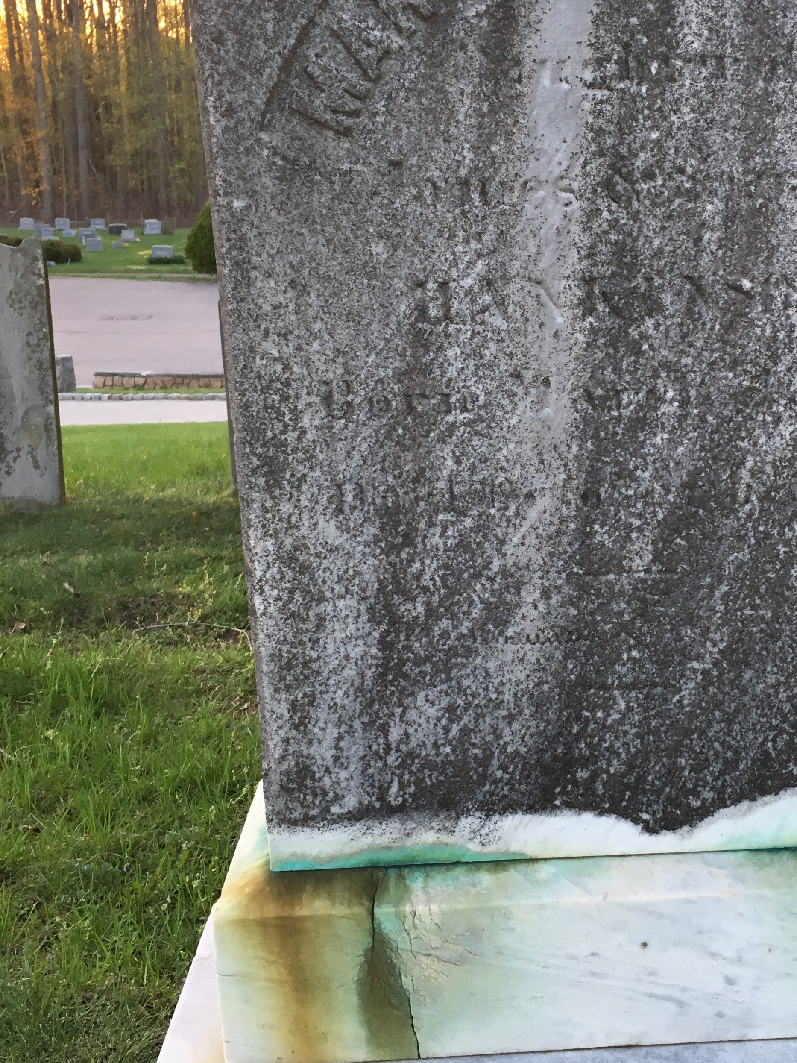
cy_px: 461
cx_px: 607
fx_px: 1443
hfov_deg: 30.3
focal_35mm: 47
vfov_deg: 40.4
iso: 25
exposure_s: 1/30
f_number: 2.2
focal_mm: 4.15
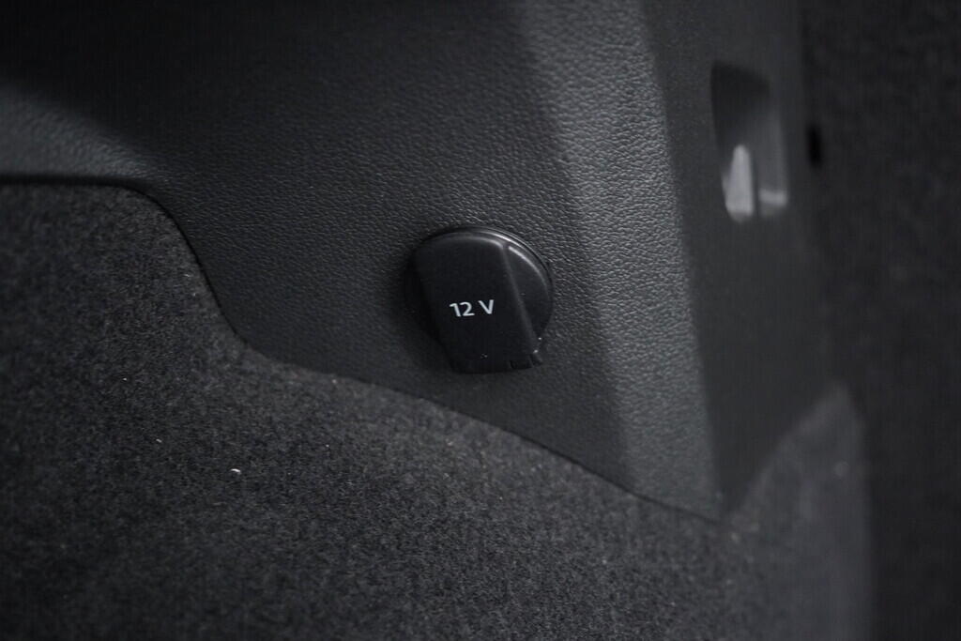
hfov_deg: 53.1
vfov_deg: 36.9
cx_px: 480
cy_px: 320
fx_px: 961
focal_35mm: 36
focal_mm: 24
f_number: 2.8
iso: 2500
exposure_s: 1/40
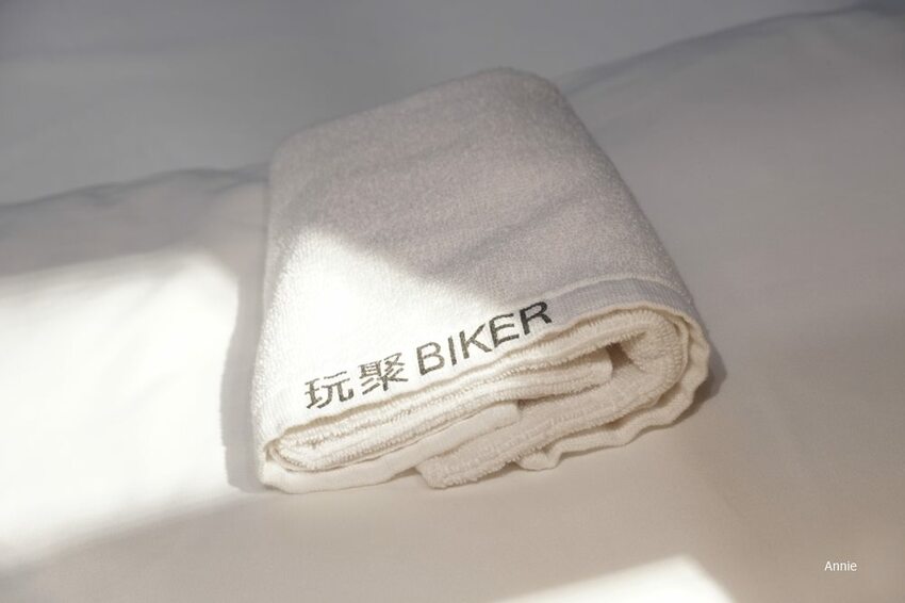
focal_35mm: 116
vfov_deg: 11.9
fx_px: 2902
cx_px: 452
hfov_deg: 17.7
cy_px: 302
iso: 1250
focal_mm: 77
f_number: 6.3
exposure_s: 1/15
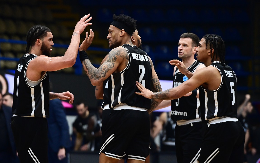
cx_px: 128
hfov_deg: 9.9
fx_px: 1502
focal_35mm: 212
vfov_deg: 6.2
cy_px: 77
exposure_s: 1/1000
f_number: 3.2
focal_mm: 200
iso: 3200
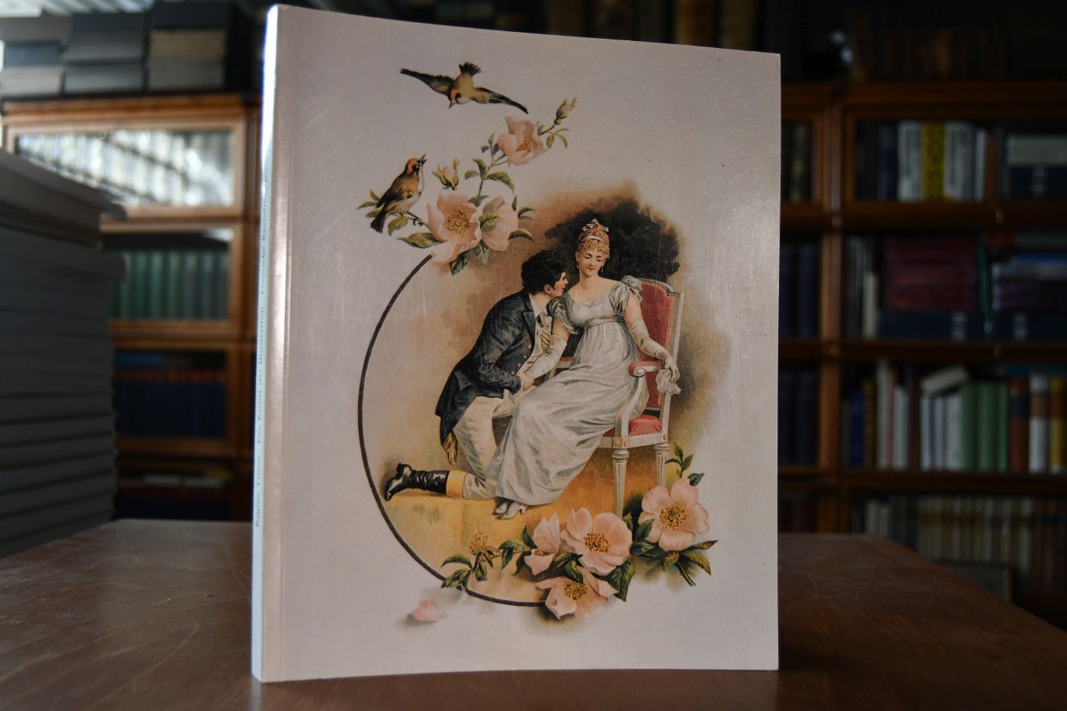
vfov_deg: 40.0
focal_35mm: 33
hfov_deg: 57.2
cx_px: 534
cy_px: 356
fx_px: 978
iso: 800
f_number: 3.5
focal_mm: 22
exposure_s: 1/200
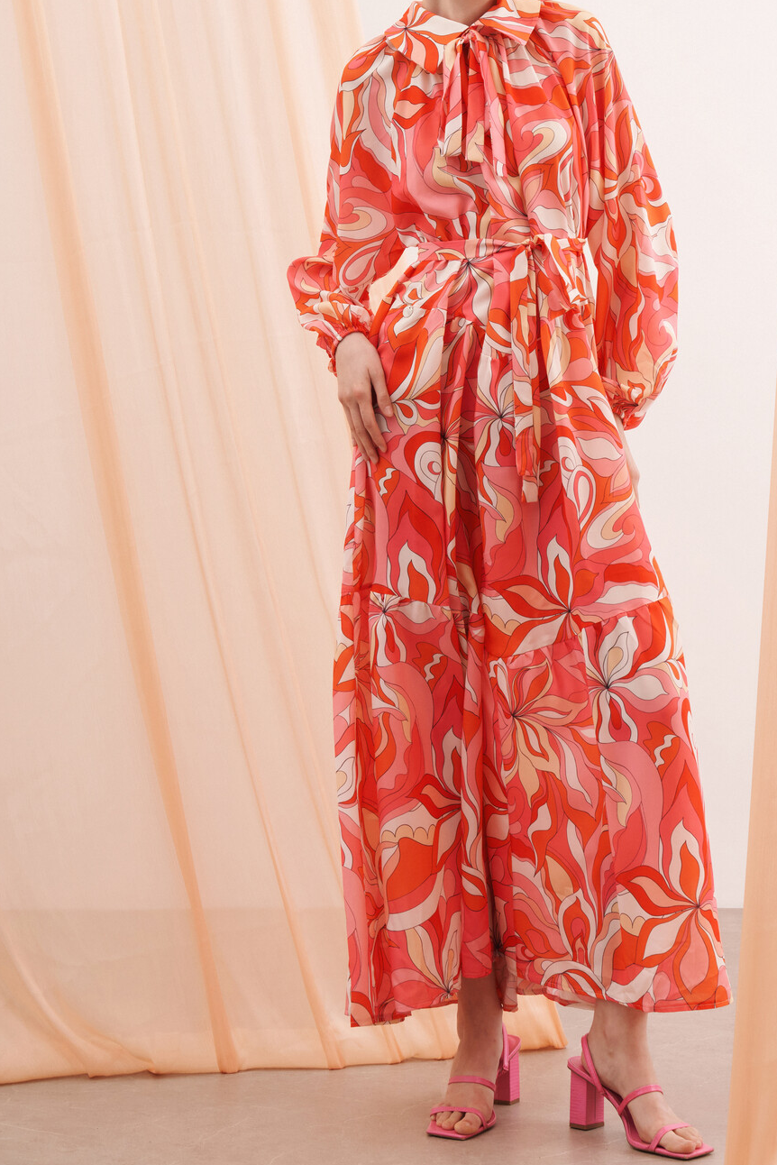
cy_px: 468
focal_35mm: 78
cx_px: 531
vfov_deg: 25.9
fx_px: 2524
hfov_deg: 17.4
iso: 400
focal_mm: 56
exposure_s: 1/160
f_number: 11
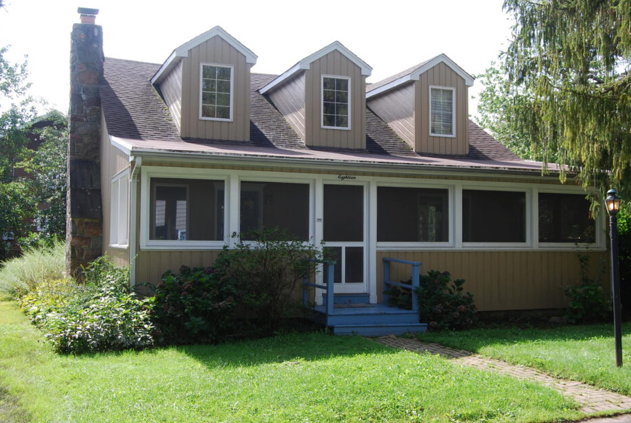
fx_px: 755
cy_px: 216
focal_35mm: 43
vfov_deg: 31.3
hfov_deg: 45.3
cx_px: 341
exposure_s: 1/125
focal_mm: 26
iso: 125
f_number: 5.6
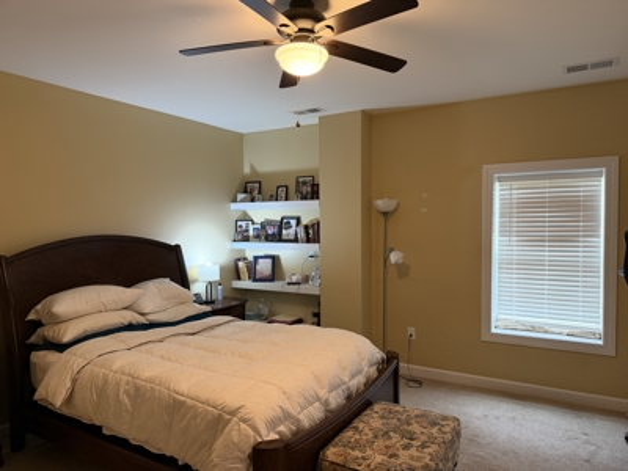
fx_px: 435
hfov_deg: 71.6
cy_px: 236
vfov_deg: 56.8
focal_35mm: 24
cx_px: 314
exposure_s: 1/60
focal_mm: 6.76
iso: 320
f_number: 1.78
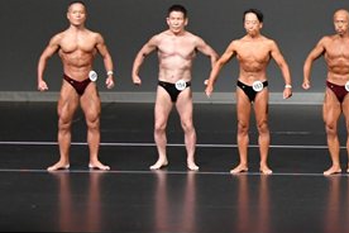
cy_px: 62
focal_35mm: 295
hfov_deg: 6.9
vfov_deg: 4.7
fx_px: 2860
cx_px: 429
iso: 4000
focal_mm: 70
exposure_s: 1/400
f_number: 5.6
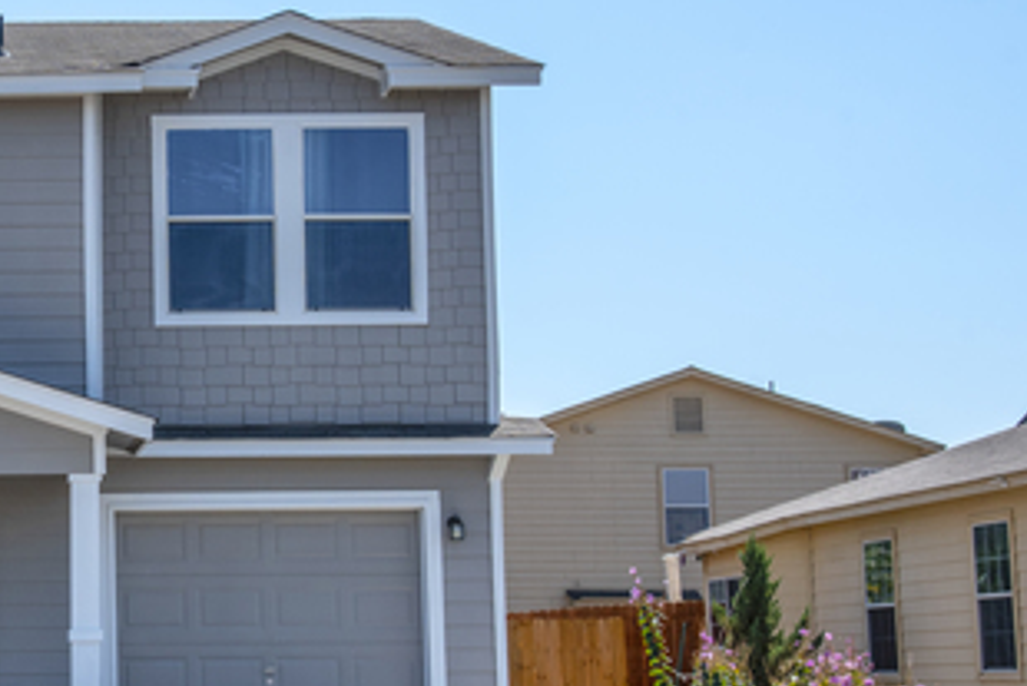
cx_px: -13
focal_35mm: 95
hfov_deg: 20.7
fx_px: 2711
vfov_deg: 14.4
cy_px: 373
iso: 320
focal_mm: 46
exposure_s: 1/1500
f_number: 8
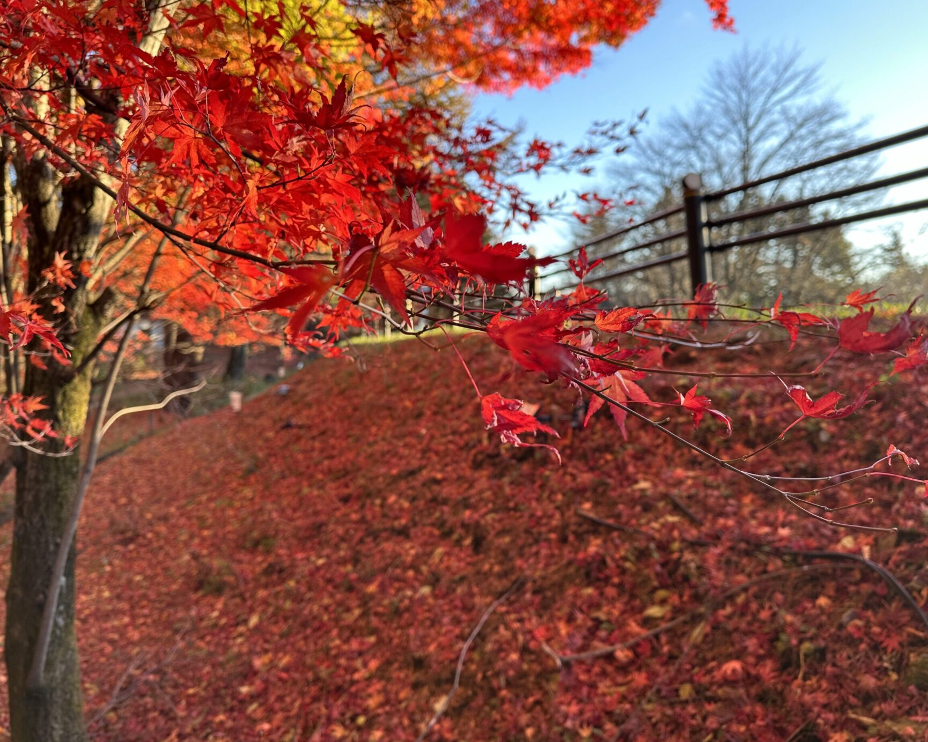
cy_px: 361
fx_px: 714
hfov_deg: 66.0
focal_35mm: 26
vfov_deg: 54.9
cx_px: 489
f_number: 1.78
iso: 80
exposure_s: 1/245
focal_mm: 6.86
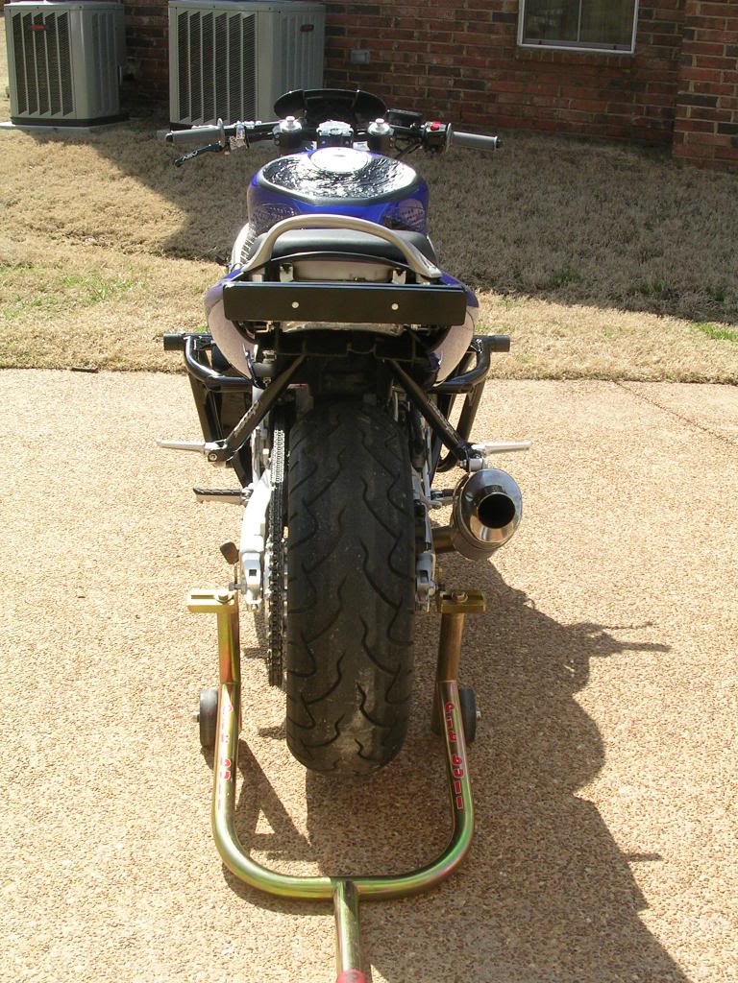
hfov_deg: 31.5
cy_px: 492
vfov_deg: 41.2
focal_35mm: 46
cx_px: 369
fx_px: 1308
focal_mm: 7.1
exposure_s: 1/133
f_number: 6.1
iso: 50
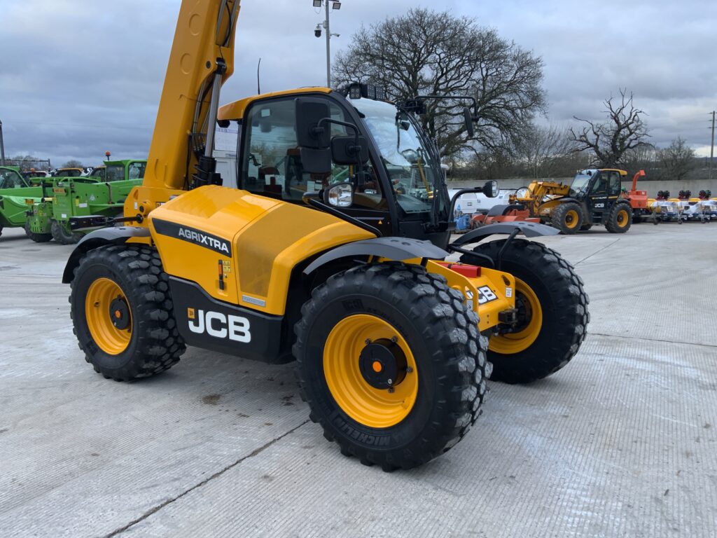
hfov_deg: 61.7
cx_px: 358
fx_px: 601
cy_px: 269
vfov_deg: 48.2
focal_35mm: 29
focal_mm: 3
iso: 32
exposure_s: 1/122
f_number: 1.8
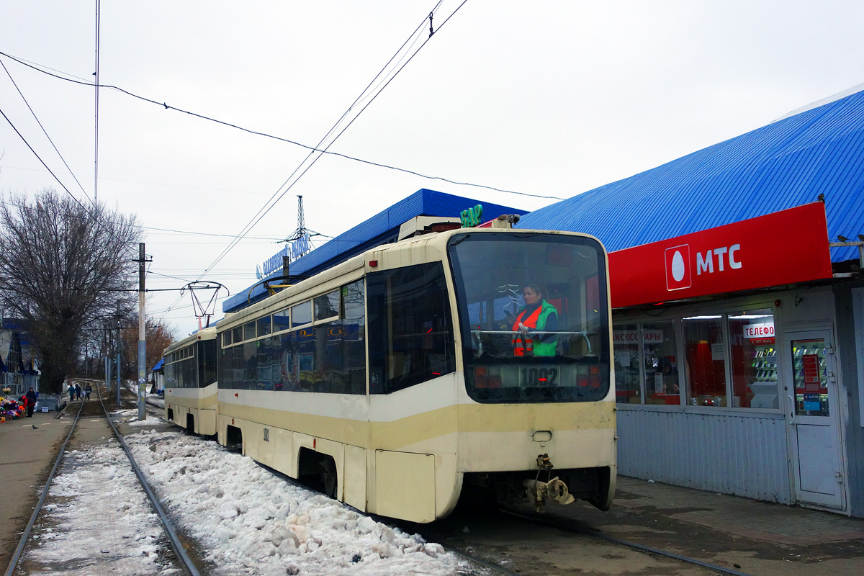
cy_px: 288
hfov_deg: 53.1
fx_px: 864
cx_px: 432
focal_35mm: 36
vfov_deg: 36.9
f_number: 2.8
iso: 320
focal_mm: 13.42
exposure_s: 1/500
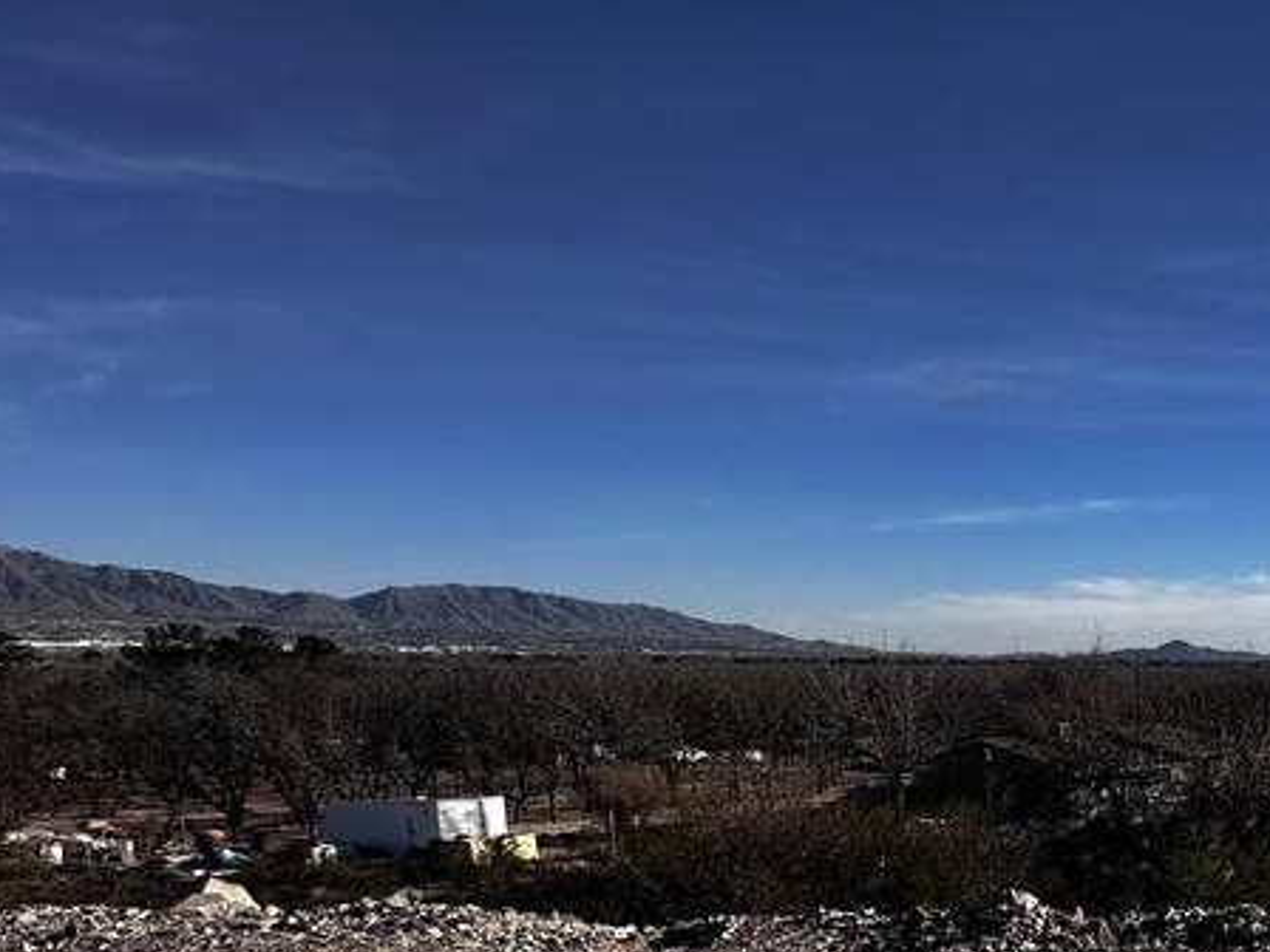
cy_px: 878
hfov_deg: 34.4
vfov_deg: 33.8
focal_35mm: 40
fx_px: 1468
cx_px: 1619
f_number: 2.2
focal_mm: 2.22
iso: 50
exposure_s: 1/2618
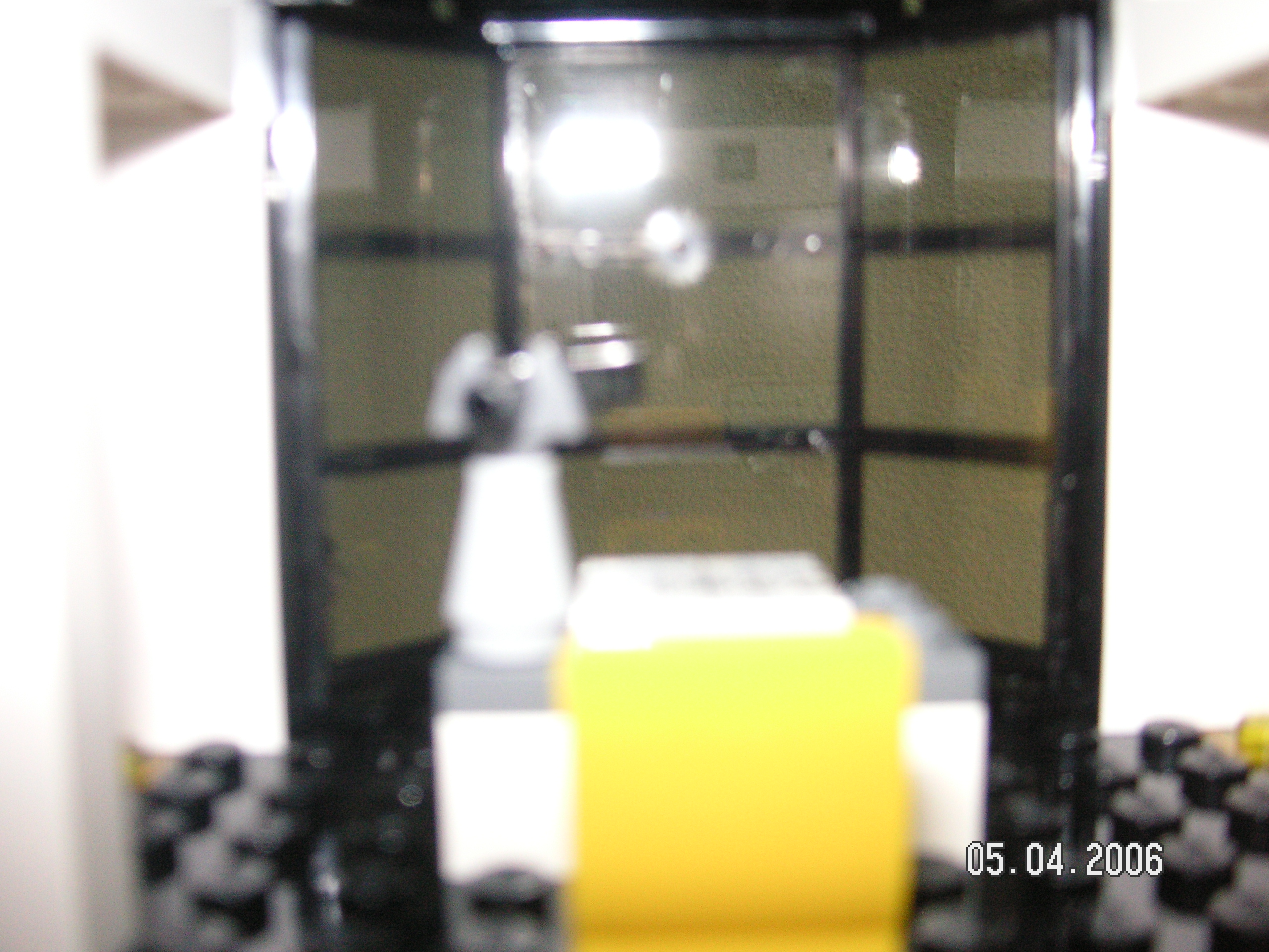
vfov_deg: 38.7
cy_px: 476
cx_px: 634
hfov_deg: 50.1
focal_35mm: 37
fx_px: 1356
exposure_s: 1/45
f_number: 2.8
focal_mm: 6.1
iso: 160
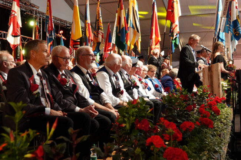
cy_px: 80
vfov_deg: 30.5
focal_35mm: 44
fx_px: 294
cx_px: 120
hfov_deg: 44.5
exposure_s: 1/80
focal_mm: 16.31
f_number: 3.2
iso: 1600
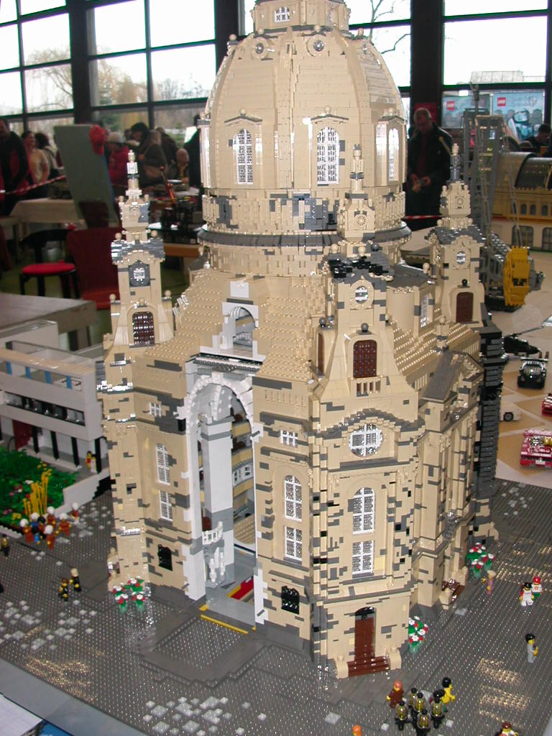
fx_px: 787
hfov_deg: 38.7
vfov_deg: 50.1
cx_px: 276
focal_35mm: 37
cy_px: 368
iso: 100
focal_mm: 5.6
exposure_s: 1/59.9
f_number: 2.7
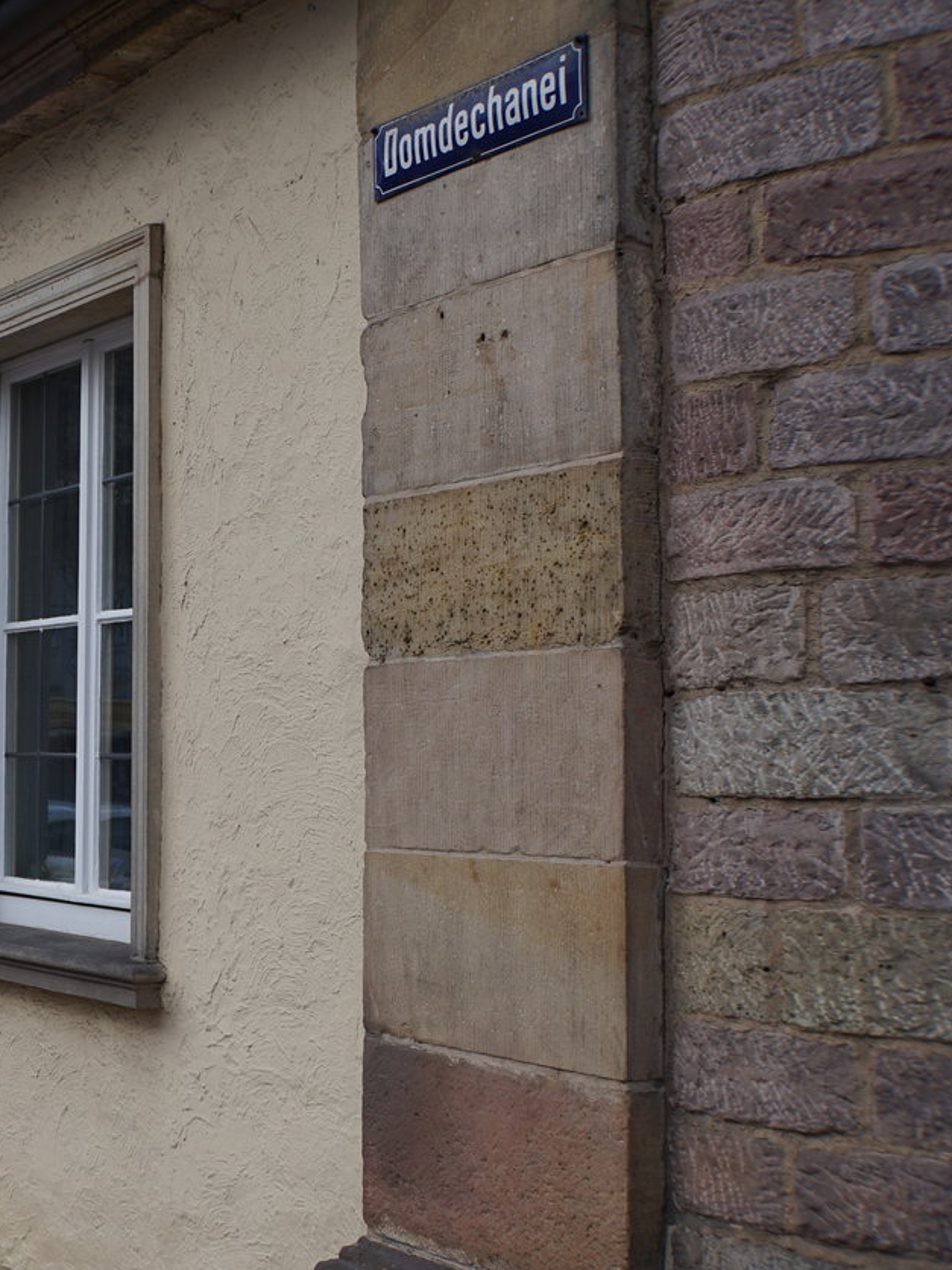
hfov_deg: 26.0
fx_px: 1943
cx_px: -9
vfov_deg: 36.2
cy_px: 646
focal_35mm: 53
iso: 100
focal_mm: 24
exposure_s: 1/160
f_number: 4.5
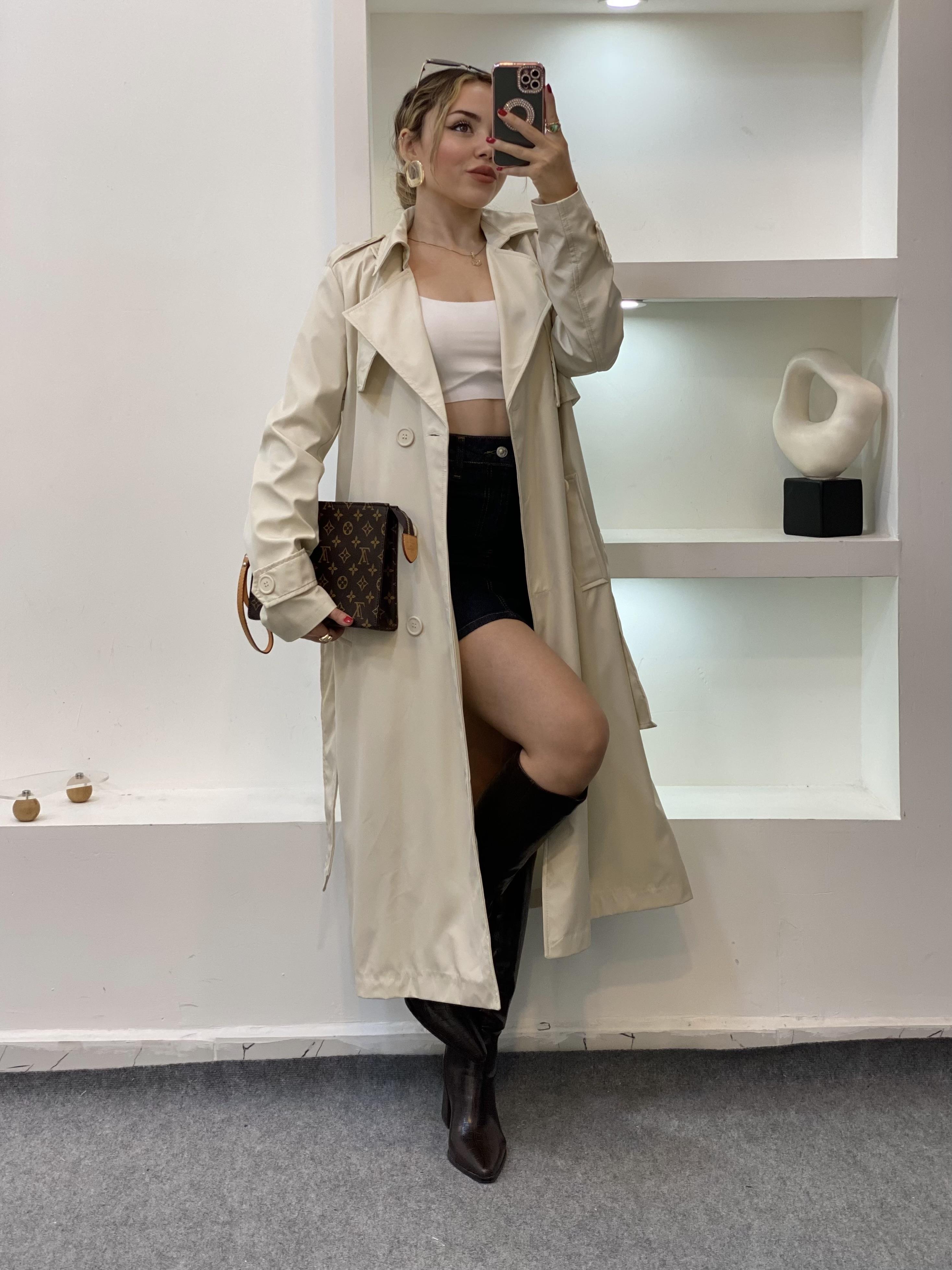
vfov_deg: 36.8
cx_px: 476
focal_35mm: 52
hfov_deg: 28.0
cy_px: 635
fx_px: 1907
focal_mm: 6
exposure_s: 1/100
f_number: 2
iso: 80
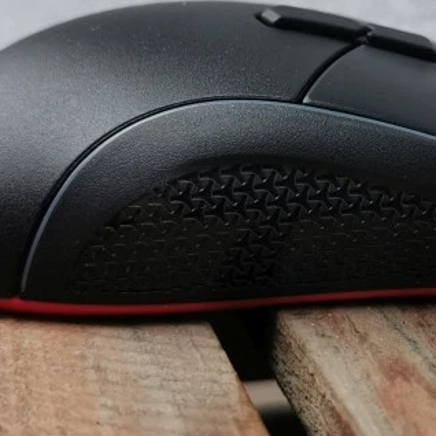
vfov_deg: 19.5
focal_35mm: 89
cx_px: 311
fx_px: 1268
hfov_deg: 19.4
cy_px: 182
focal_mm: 5.56
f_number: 1.6
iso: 160
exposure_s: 1/100
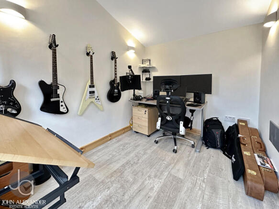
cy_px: 104
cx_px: 140
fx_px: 113
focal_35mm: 14
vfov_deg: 85.7
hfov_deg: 102.1
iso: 500
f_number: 2.2
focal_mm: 2.22
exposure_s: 1/50
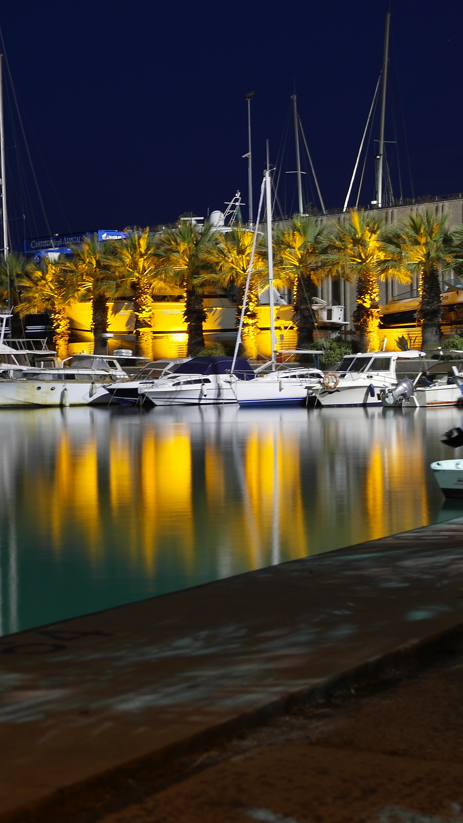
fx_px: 1593
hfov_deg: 16.3
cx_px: 18
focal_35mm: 73
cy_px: 409
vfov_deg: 29.0
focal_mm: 30
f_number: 4.5
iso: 100
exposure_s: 13
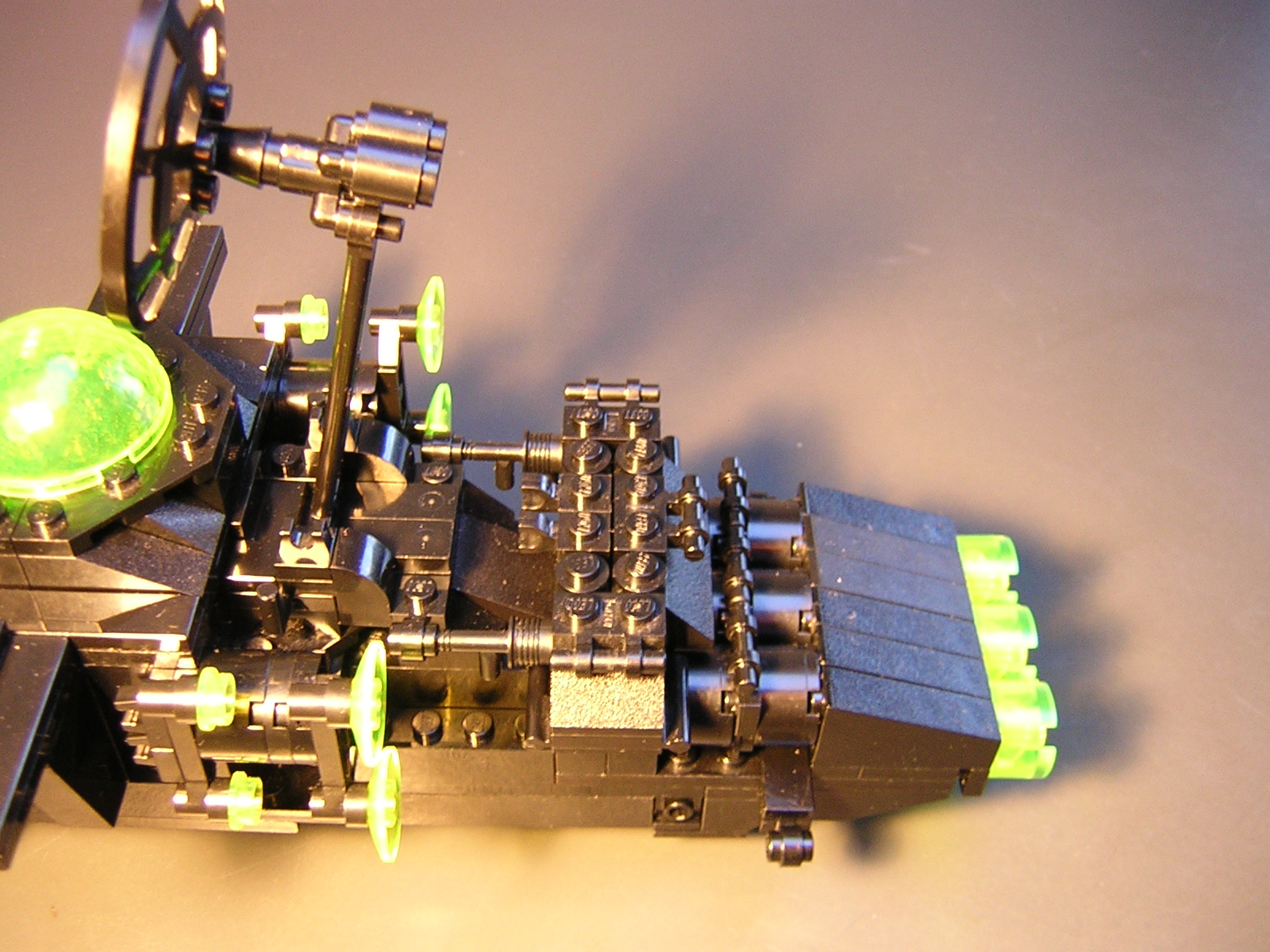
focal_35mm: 36
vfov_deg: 39.7
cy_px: 476
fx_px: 1321
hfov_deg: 51.4
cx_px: 635
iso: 248
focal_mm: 4.7
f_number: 2.6
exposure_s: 1/2.9
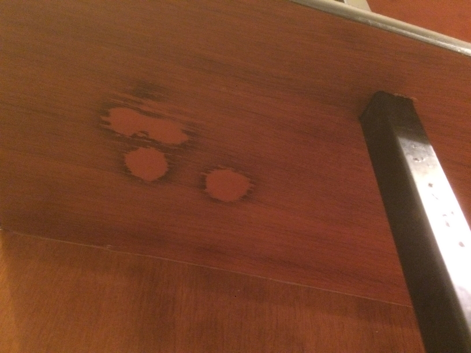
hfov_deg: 61.7
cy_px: 176
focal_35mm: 29
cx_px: 236
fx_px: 395
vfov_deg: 48.2
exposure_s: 1/17
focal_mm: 4.15
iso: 640
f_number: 2.2
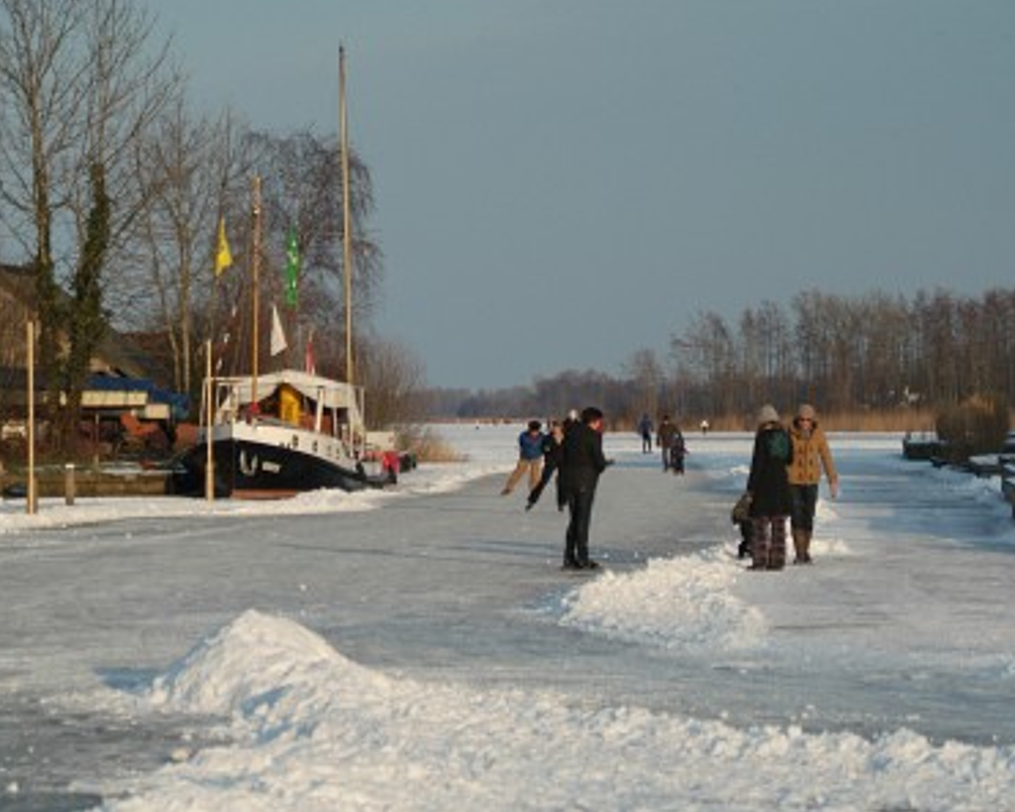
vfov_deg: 11.0
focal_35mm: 140
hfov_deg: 13.8
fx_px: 4207
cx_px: 561
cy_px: 403
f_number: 5.6
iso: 200
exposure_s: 1/750
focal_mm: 82
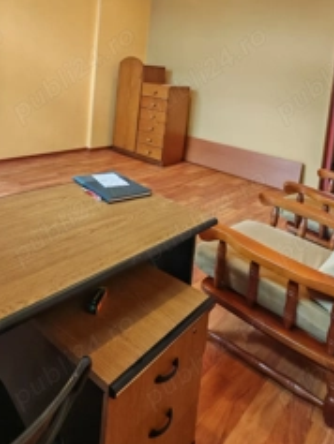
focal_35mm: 27
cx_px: 139
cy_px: 105
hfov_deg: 51.2
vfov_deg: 61.2
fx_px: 347
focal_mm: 1.96
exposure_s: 1/33
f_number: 2.2
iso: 250
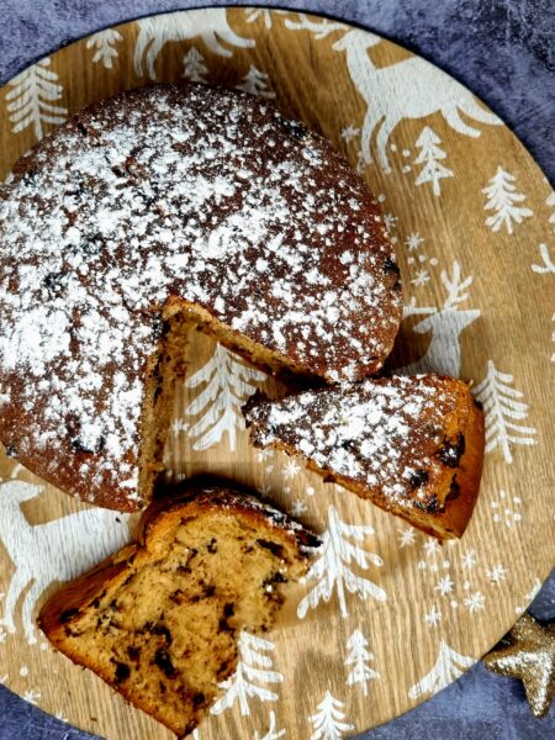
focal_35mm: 26
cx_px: 278
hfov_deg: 53.1
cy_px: 370
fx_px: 556
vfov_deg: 67.3
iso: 50
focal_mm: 5.4
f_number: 1.8
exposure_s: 1/50
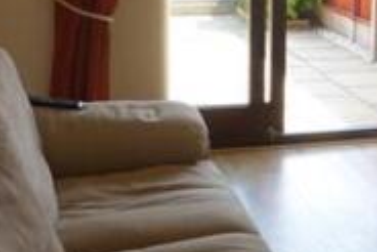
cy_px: 73
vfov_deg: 17.2
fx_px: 828
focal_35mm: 79
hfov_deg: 24.0
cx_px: 417
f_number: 3.3
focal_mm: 4.3
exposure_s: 1/80
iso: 100
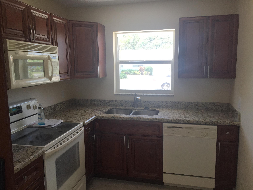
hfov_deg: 61.7
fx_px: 212
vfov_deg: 48.2
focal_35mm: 29
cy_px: 95
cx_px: 126
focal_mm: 4.15
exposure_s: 1/120
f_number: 2.2
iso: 50
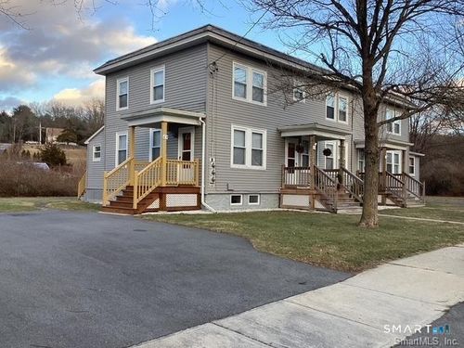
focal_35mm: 31
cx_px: 232
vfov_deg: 45.4
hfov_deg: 58.4
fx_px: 416
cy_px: 174
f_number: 2.4
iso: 32
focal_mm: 3.3
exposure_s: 1/120
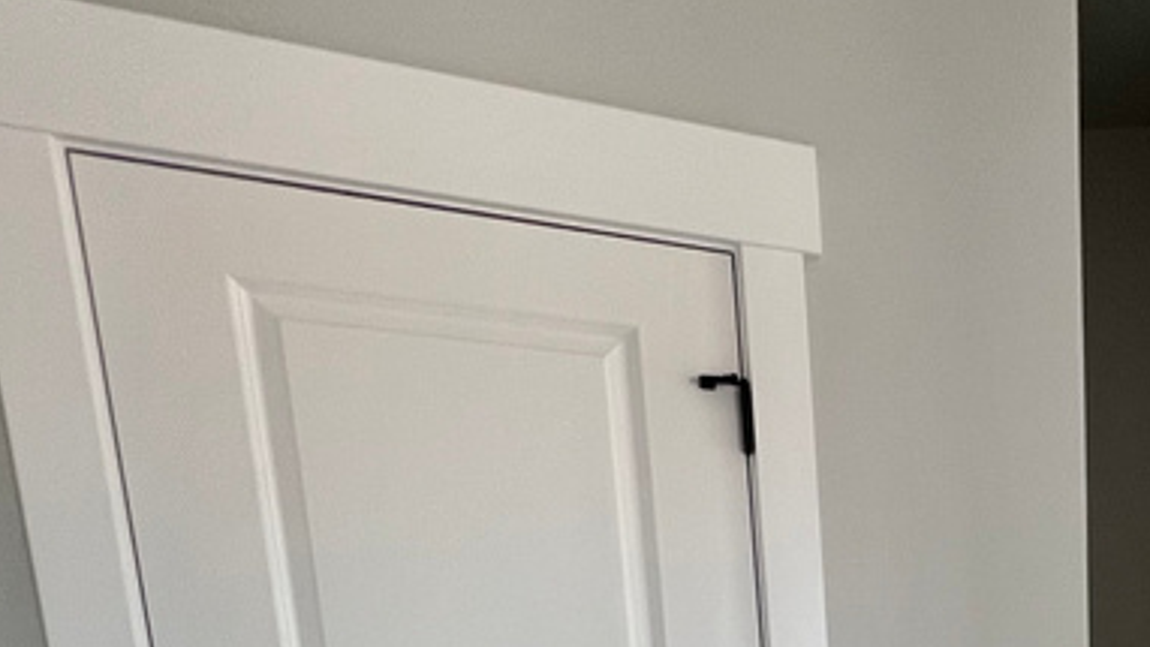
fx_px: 1159
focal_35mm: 38
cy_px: 948
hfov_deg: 42.1
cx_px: 1255
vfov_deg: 24.7
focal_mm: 1.57
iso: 160
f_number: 1.8
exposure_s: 1/99
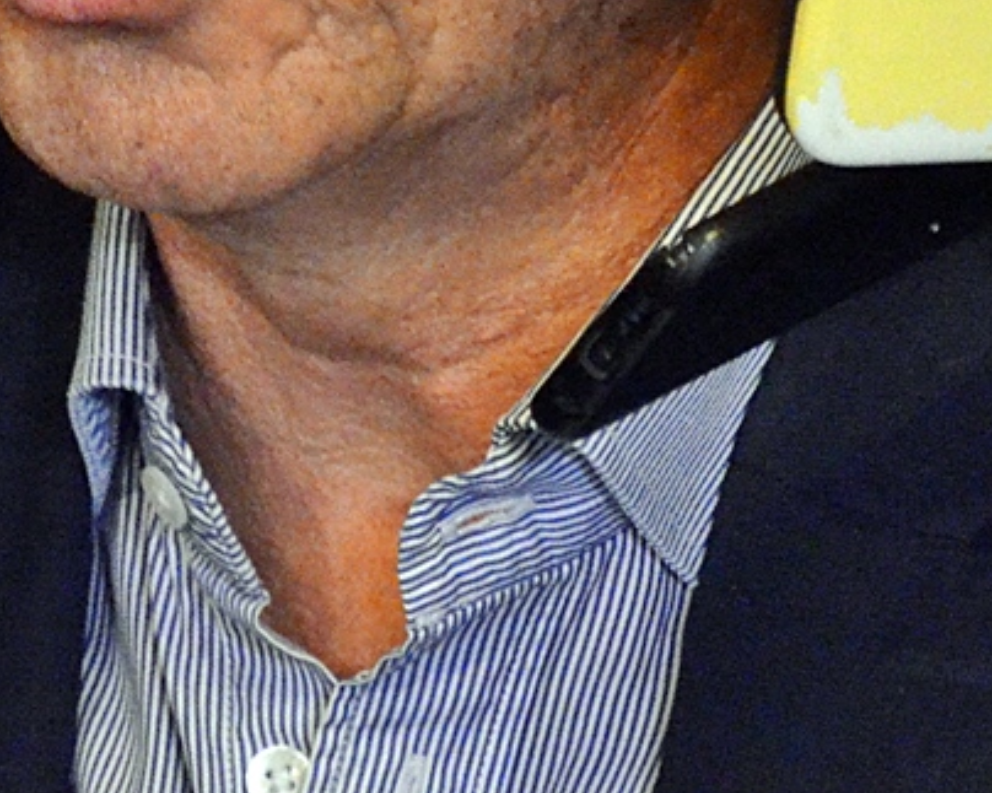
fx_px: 28474
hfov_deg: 2.0
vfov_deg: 1.6
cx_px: 344
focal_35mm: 970
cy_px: -268
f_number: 6
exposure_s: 1/60
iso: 4000
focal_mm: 155
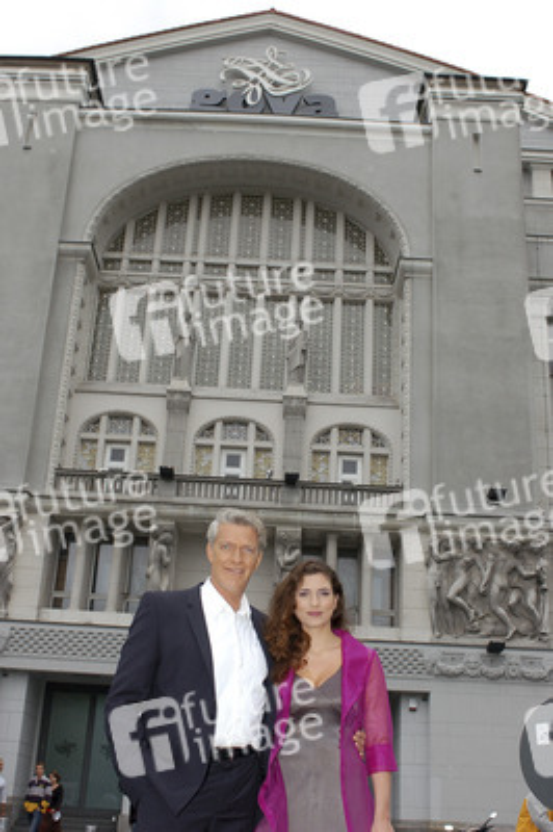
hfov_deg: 31.8
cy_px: 416
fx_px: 969
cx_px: 276
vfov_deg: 46.4
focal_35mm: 42
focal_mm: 28
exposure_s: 1/400
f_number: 6.3
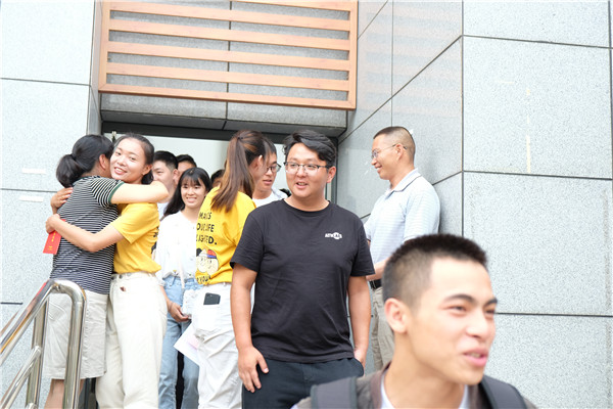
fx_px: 800
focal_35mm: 47
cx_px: 306
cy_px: 204
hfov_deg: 41.9
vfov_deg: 28.6
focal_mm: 31.5
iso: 250
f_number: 3.6
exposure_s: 1/125
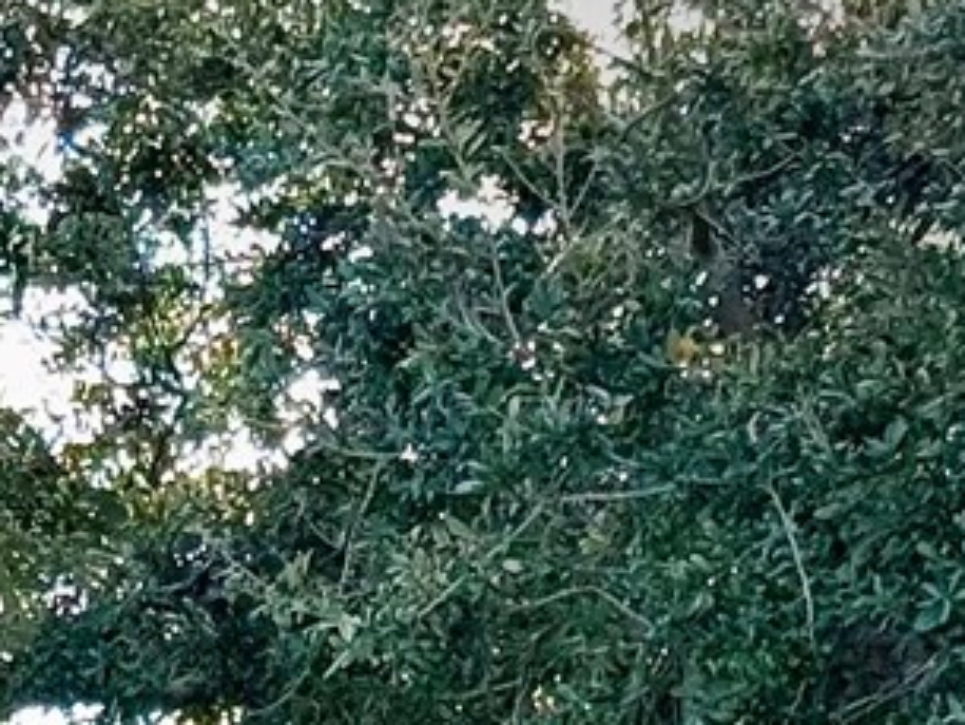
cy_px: 1817
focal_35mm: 252
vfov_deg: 5.7
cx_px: -759
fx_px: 7028
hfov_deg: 7.6
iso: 80
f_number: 1.78
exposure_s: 1/1285
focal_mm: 6.76
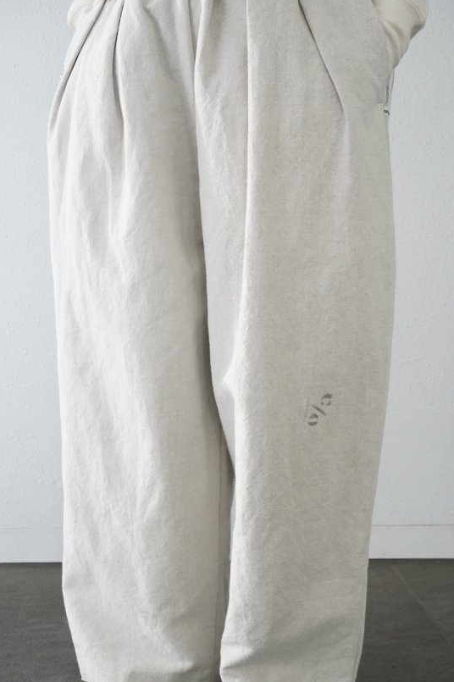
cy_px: 376
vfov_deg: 40.3
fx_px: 928
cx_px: 236
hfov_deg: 27.5
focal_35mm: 49
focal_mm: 41
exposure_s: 1/60
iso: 5000
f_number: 9
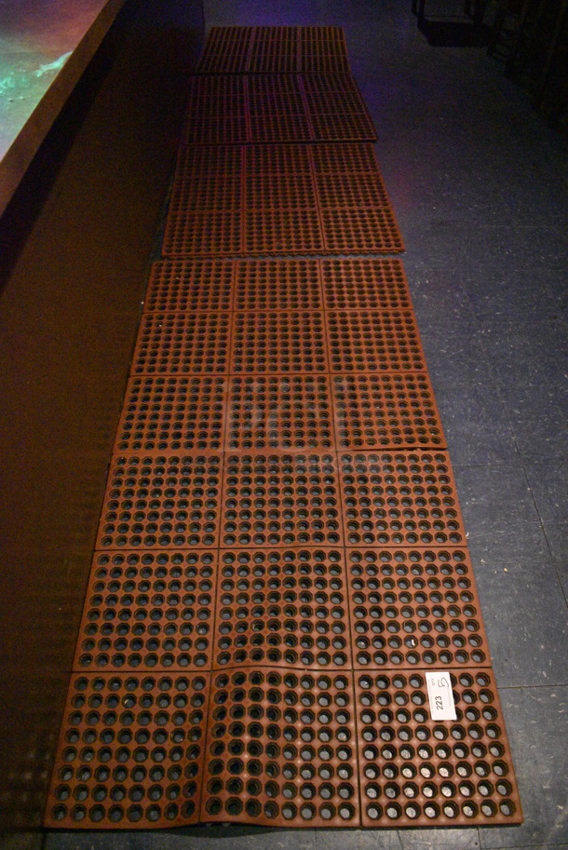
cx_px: 284
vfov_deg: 67.3
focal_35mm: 27
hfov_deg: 48.0
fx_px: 638
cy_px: 425
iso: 12800
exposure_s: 1/15
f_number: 3.5
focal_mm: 18
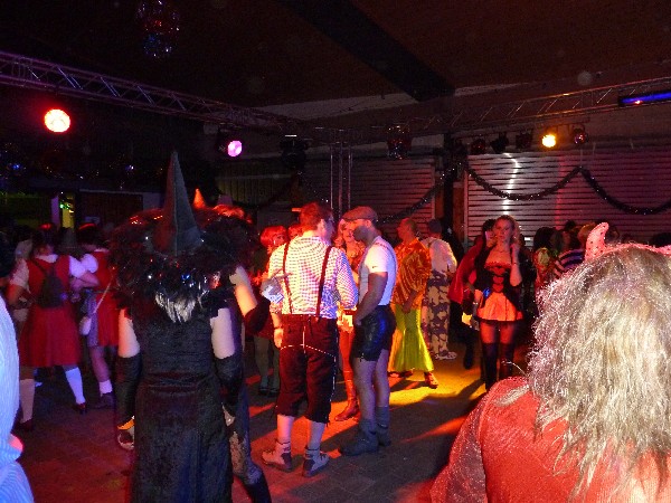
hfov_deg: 69.4
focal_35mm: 25
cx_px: 336
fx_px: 485
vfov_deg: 54.9
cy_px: 252
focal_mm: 4.1
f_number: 3.3
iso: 400
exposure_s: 1/20
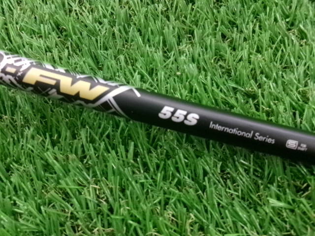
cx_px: 158
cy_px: 118
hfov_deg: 63.4
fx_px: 255
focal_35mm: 28
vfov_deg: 49.7
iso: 800
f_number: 3.9
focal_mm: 5.1
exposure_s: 1/34
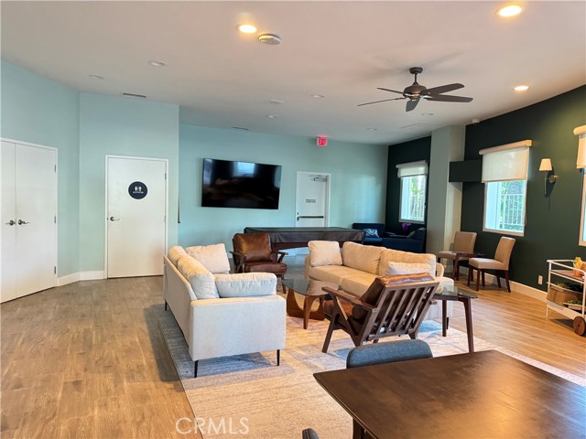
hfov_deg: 71.6
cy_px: 220
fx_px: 406
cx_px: 293
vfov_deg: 56.8
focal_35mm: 24
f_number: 1.78
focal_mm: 6.76
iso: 640
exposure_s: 1/60
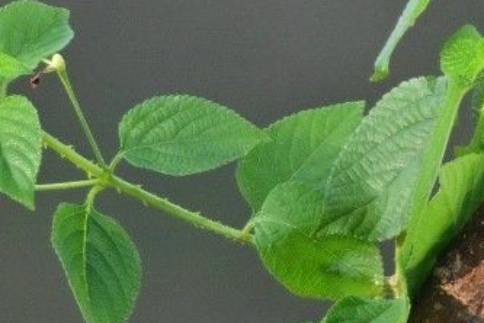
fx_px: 50870
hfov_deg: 0.5
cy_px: 77
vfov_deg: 0.4
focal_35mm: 3784
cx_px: 994
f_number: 6.3
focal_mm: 600
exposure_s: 1/640
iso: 640
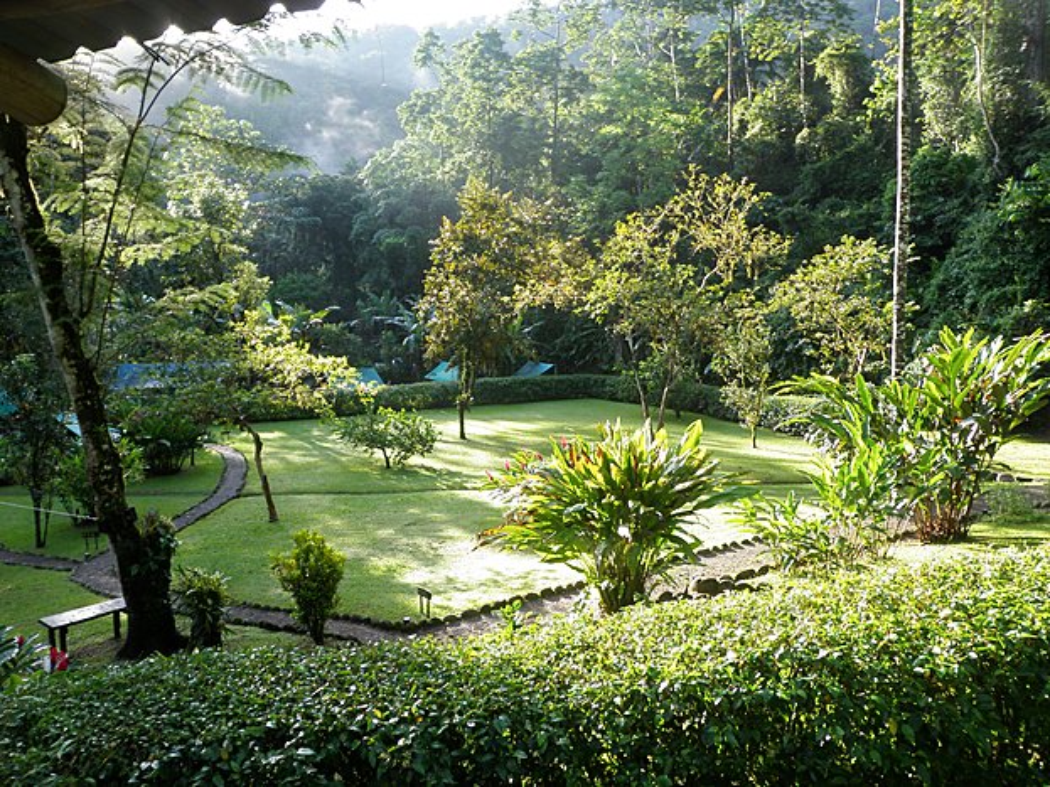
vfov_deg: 49.7
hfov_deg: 63.5
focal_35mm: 28
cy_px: 394
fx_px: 849
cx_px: 525
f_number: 3.5
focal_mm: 5
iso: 50
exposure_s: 1/50
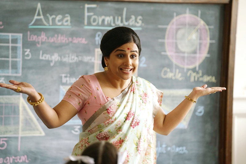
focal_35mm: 191
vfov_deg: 7.2
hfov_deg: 10.8
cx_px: 123
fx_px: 1306
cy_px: 82
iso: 1000
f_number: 3.2
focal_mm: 191
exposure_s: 1/50
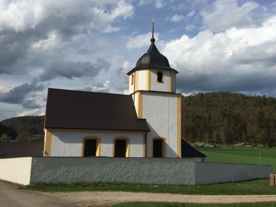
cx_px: 156
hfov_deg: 55.2
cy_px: 91
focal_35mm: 33
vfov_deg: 42.9
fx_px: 263
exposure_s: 1/3597
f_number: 2.2
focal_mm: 4.15
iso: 32
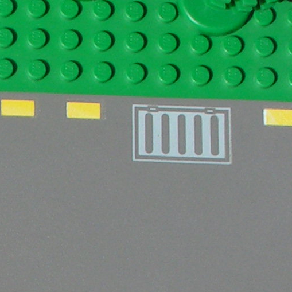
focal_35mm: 233
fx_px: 2224
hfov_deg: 7.3
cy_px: 457
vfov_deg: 7.4
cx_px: -204
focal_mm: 9.9
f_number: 6.3
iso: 50
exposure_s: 1/500
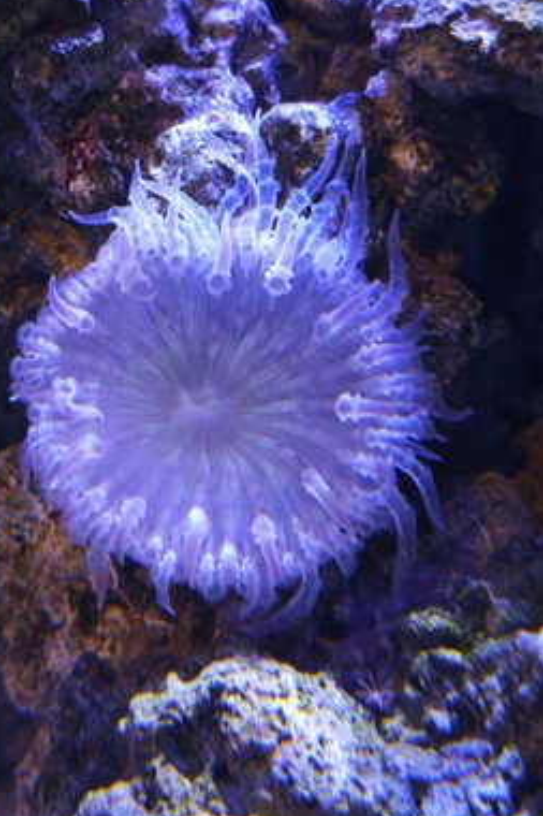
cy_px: 397
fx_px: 1313
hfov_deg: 23.3
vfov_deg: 34.5
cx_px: 225
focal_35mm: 58
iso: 250
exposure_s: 1/50
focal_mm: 6.55
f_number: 1.62
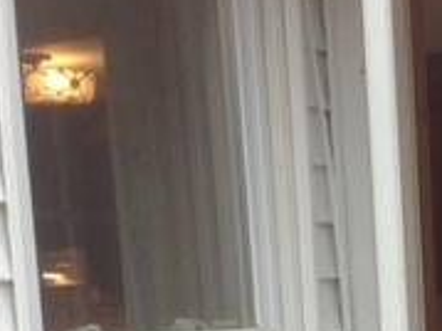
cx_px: 373
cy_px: 482
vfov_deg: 11.4
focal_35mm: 125
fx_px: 1595
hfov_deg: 15.6
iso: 64
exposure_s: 1/120
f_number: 2.4
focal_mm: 4.28
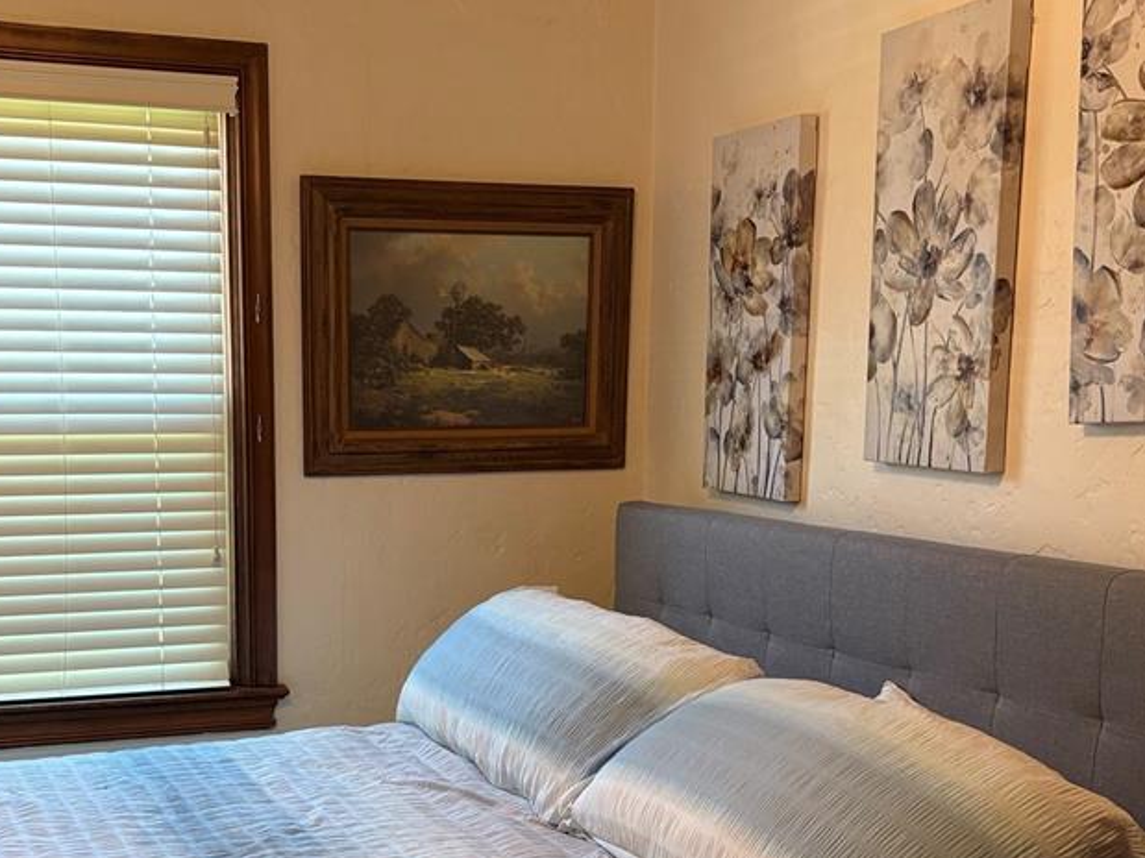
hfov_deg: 43.5
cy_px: 559
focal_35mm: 43
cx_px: 418
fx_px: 1422
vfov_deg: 33.3
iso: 160
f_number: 1.6
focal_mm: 5.96
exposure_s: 1/60
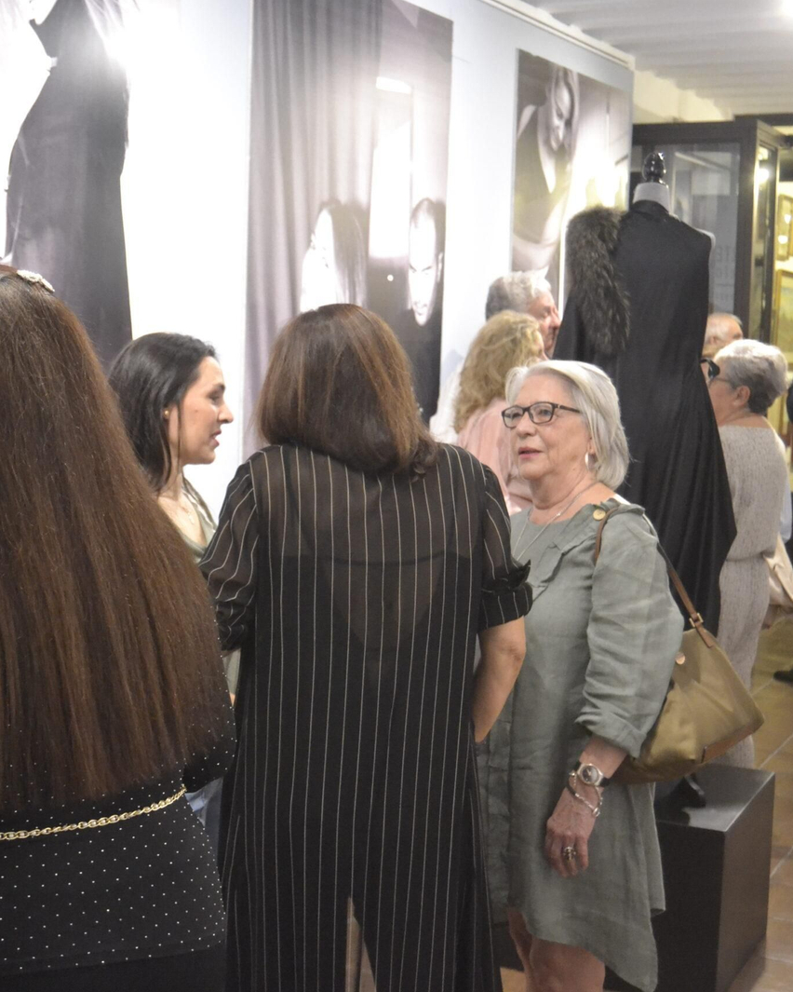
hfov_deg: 27.4
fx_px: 1614
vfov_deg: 34.2
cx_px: 241
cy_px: 496
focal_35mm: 55
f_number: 4
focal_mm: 26
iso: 3200
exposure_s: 1/40
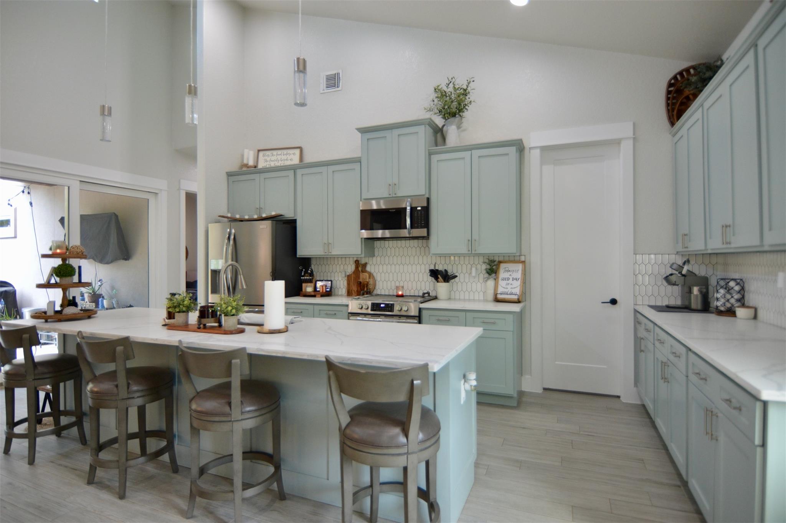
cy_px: 262
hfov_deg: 90.1
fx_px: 393
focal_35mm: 18
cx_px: 393
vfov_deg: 67.3
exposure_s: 1/60
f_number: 4
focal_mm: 12
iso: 450
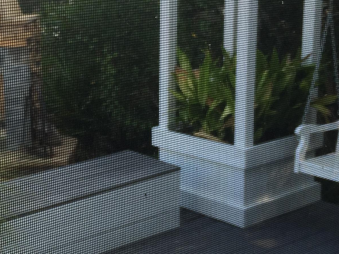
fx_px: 715
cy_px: 133
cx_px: 46
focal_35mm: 73
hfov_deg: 26.0
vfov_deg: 20.2
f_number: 2.2
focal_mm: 4.15
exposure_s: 1/227
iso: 32
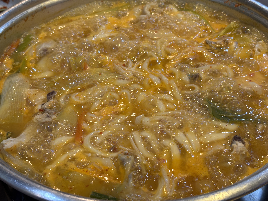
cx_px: 134
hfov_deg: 36.8
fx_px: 403
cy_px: 100
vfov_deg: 28.0
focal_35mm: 52
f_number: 1.6
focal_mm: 5.96
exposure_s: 1/60
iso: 80
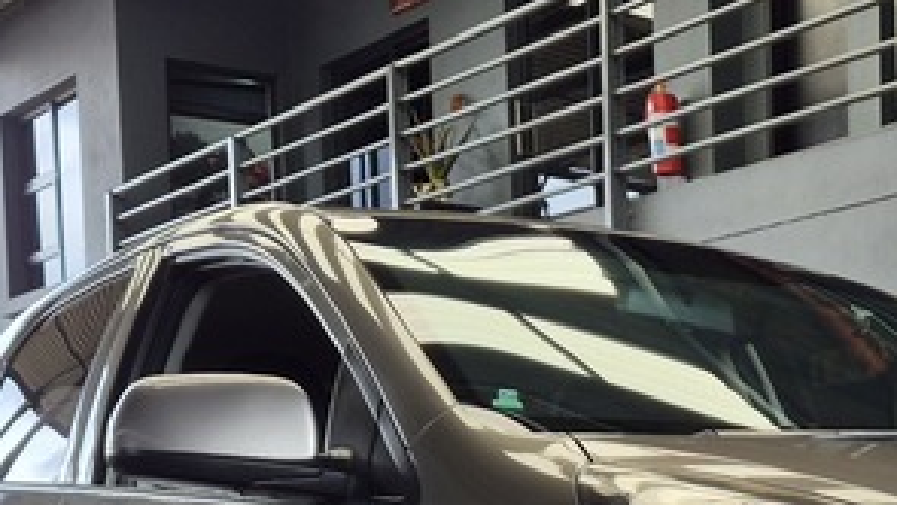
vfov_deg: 13.2
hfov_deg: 23.0
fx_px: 2069
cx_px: 997
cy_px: 727
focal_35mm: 87
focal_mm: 5.4
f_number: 1.8
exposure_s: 1/180
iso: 25
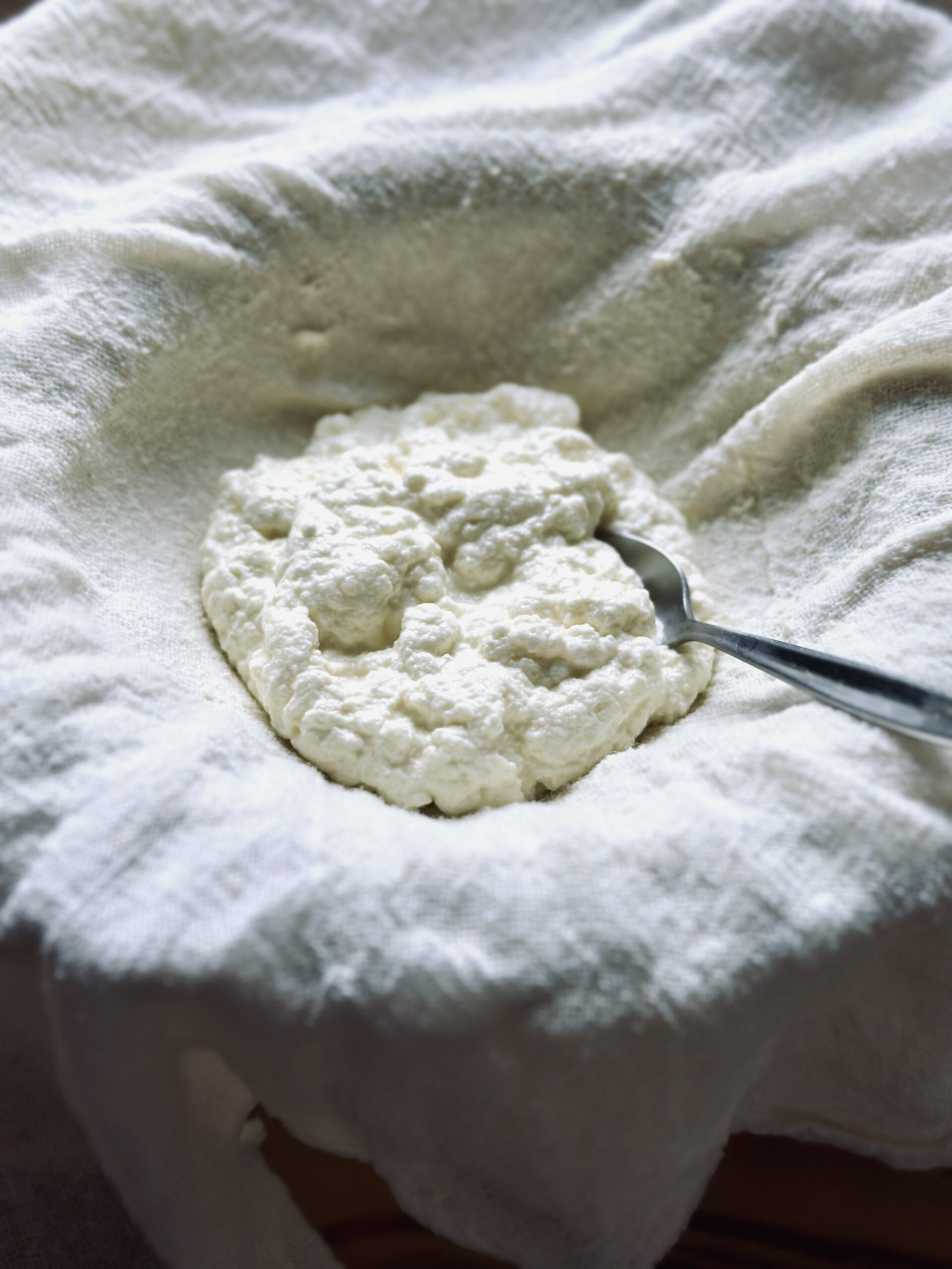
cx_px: 476
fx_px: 1760
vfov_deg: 39.7
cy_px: 634
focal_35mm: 48
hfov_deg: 30.3
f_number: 1.78
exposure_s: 1/208
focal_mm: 6.86
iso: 80
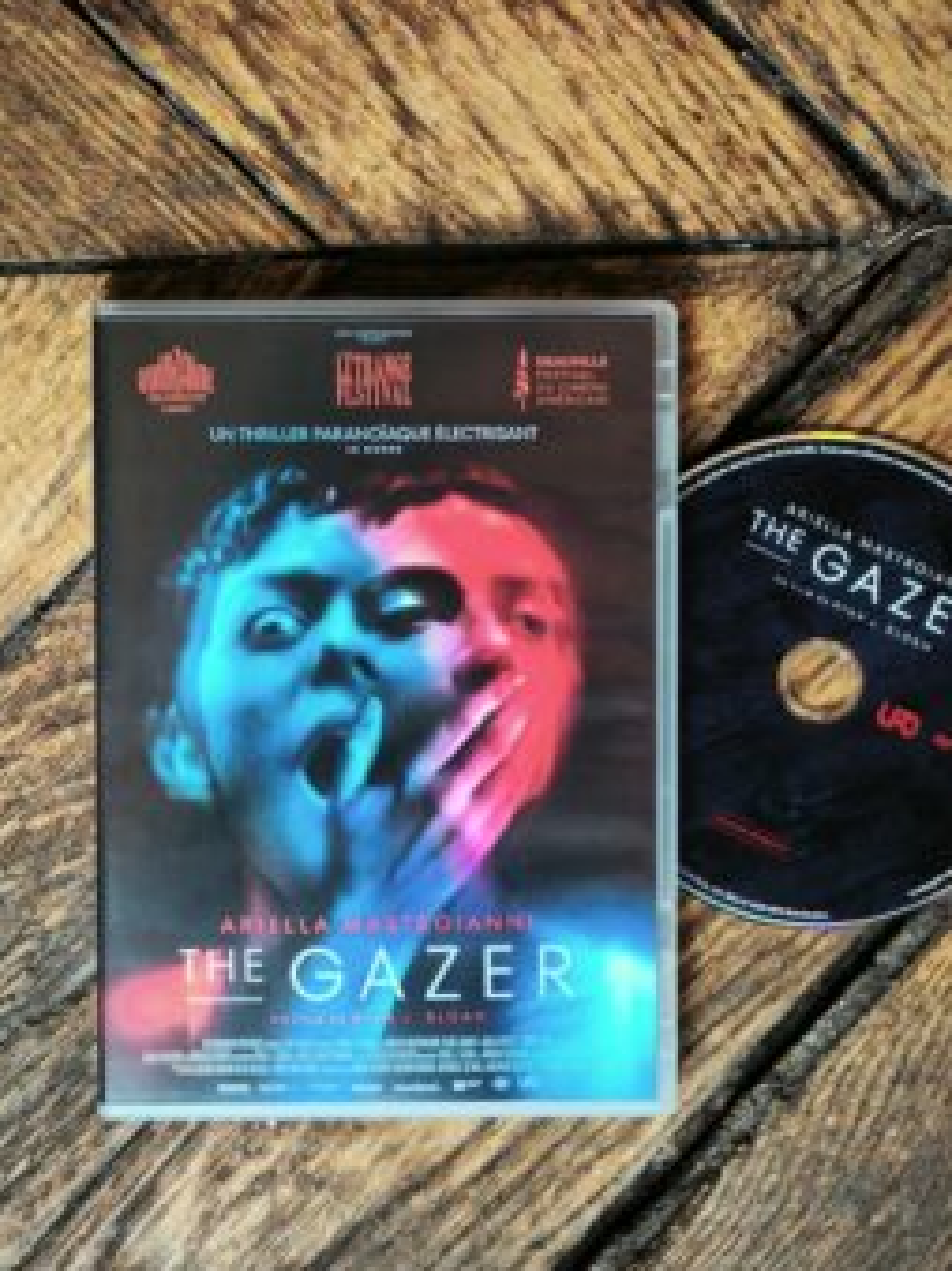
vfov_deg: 32.7
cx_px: 555
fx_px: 2165
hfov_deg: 24.8
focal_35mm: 59
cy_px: 664
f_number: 1.7
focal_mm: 5.35
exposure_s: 1/50
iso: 320
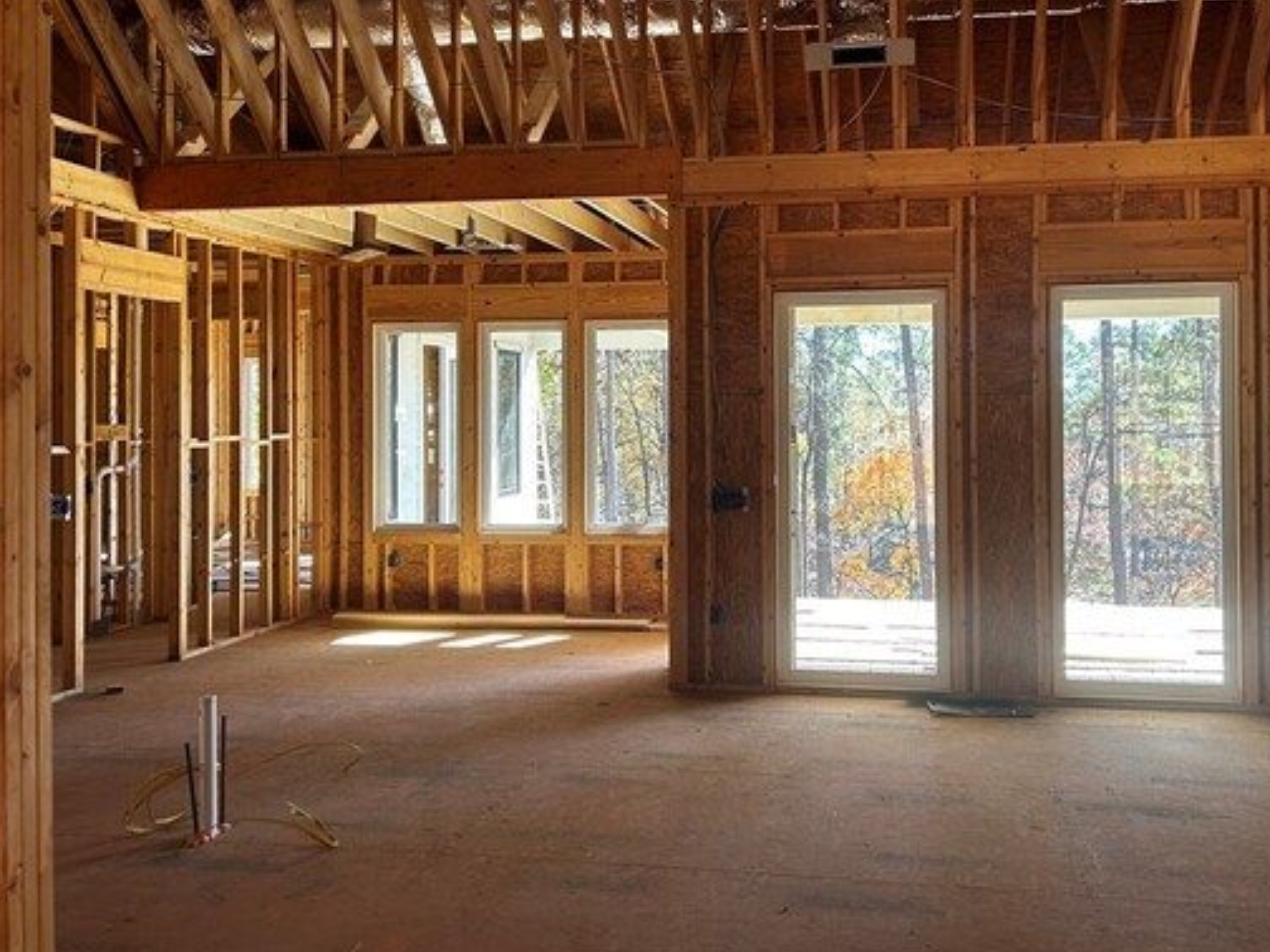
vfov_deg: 42.8
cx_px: 741
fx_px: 1211
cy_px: 398
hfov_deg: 55.1
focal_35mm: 33
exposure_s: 1/121
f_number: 1.5
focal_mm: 5.7
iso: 40
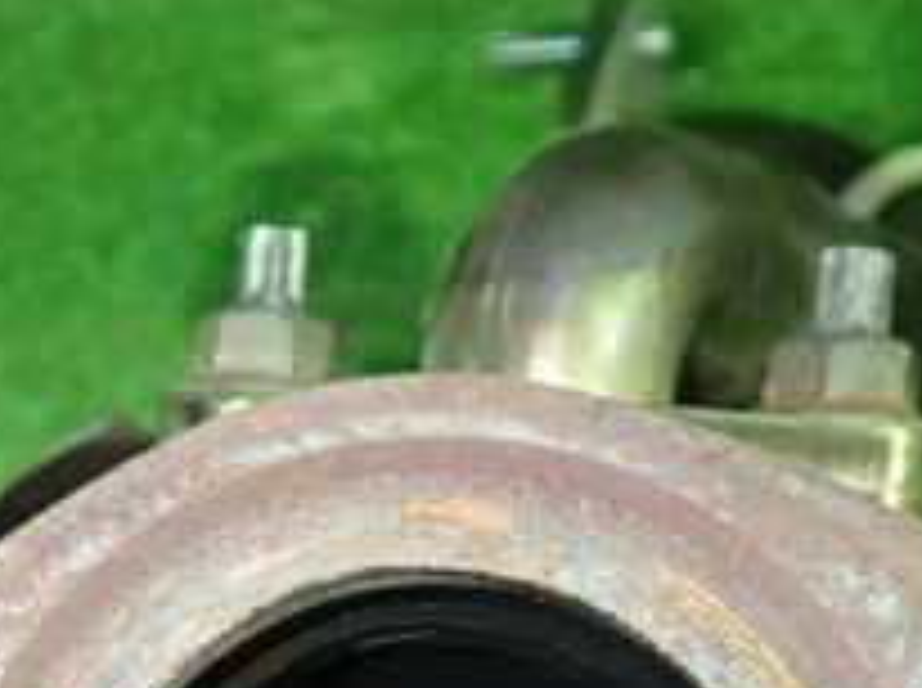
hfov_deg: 22.3
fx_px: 2340
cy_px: 971
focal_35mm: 88
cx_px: 382
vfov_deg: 15.6
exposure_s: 1/30
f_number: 2.3
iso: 500
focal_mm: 5.4
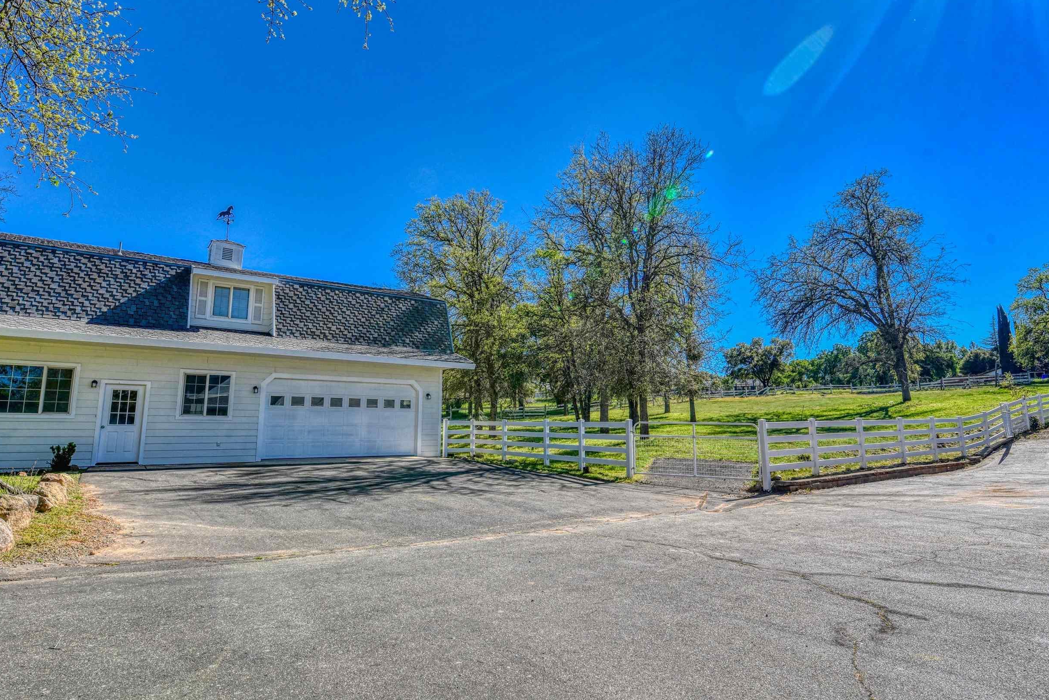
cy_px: 343
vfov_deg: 64.6
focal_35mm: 19
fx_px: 554
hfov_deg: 86.9
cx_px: 521
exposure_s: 1/400
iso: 200
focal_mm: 15
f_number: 10
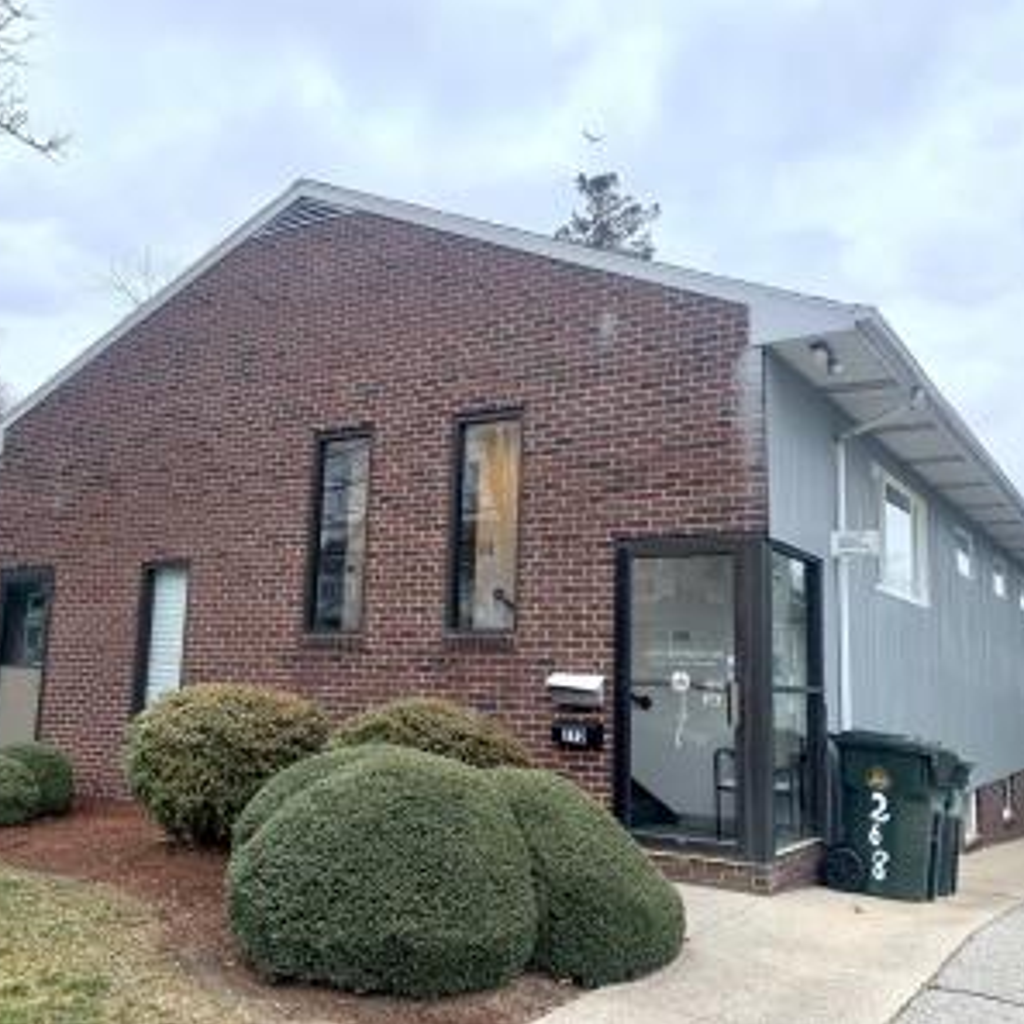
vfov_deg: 52.5
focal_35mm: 31
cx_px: 524
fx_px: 1038
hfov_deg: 52.5
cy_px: 514
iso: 25
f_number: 1.8
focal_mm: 4.25
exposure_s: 1/543
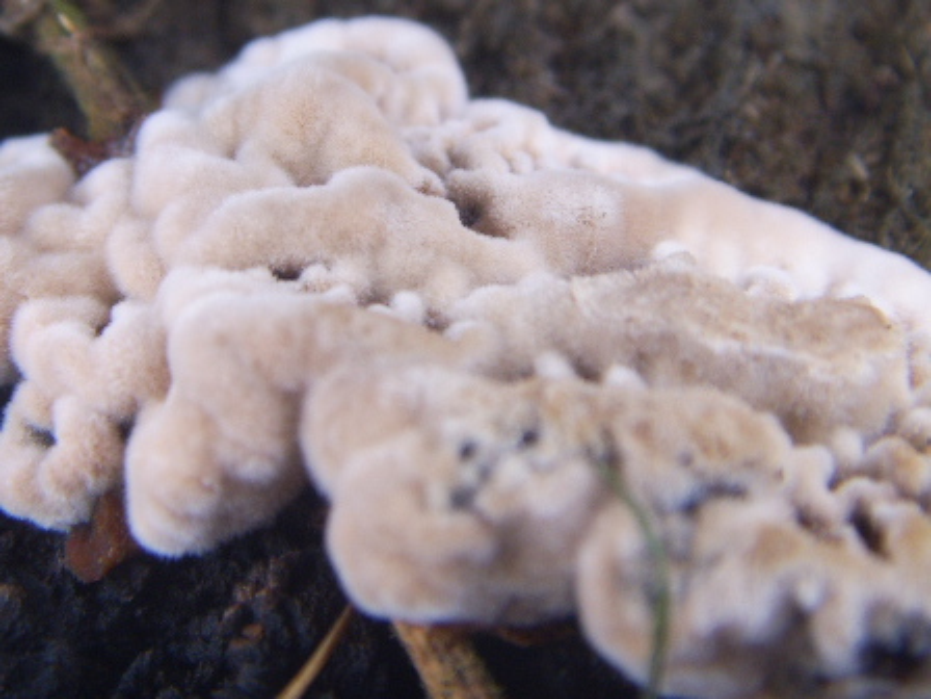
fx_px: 1049
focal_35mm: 39
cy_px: 350
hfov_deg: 47.9
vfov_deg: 36.8
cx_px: 466
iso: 63
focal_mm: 6.6
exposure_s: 1/8
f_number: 3.5
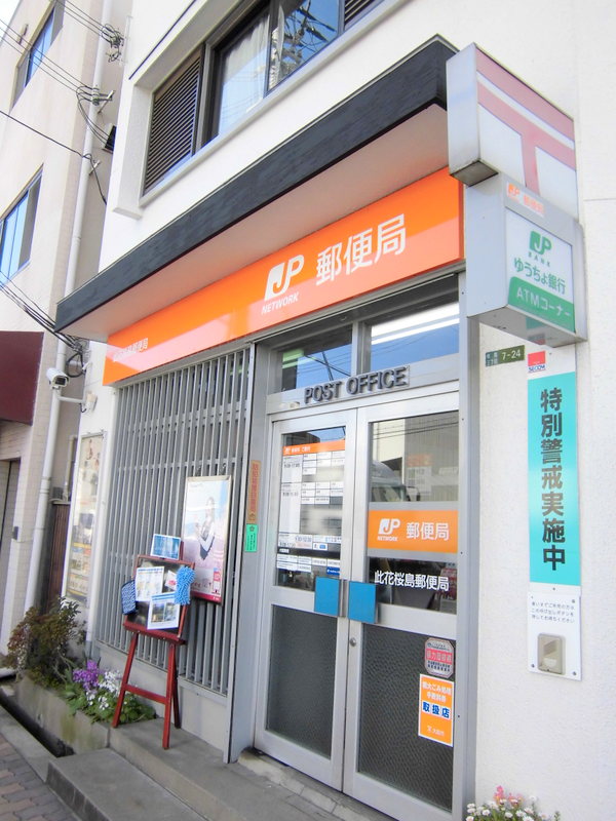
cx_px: 308
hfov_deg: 53.1
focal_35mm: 26
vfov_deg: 67.3
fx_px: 617
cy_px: 410
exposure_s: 1/250
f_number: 2.8
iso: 100
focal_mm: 4.7
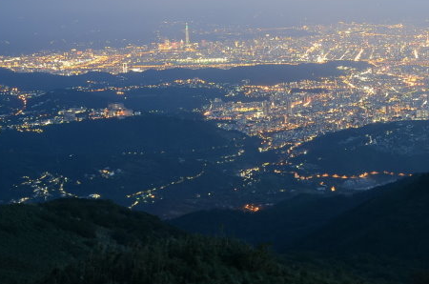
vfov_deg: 22.4
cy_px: 88
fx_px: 713
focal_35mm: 60
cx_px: 448
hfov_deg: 30.6
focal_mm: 18
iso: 100
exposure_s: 10
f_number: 5.6
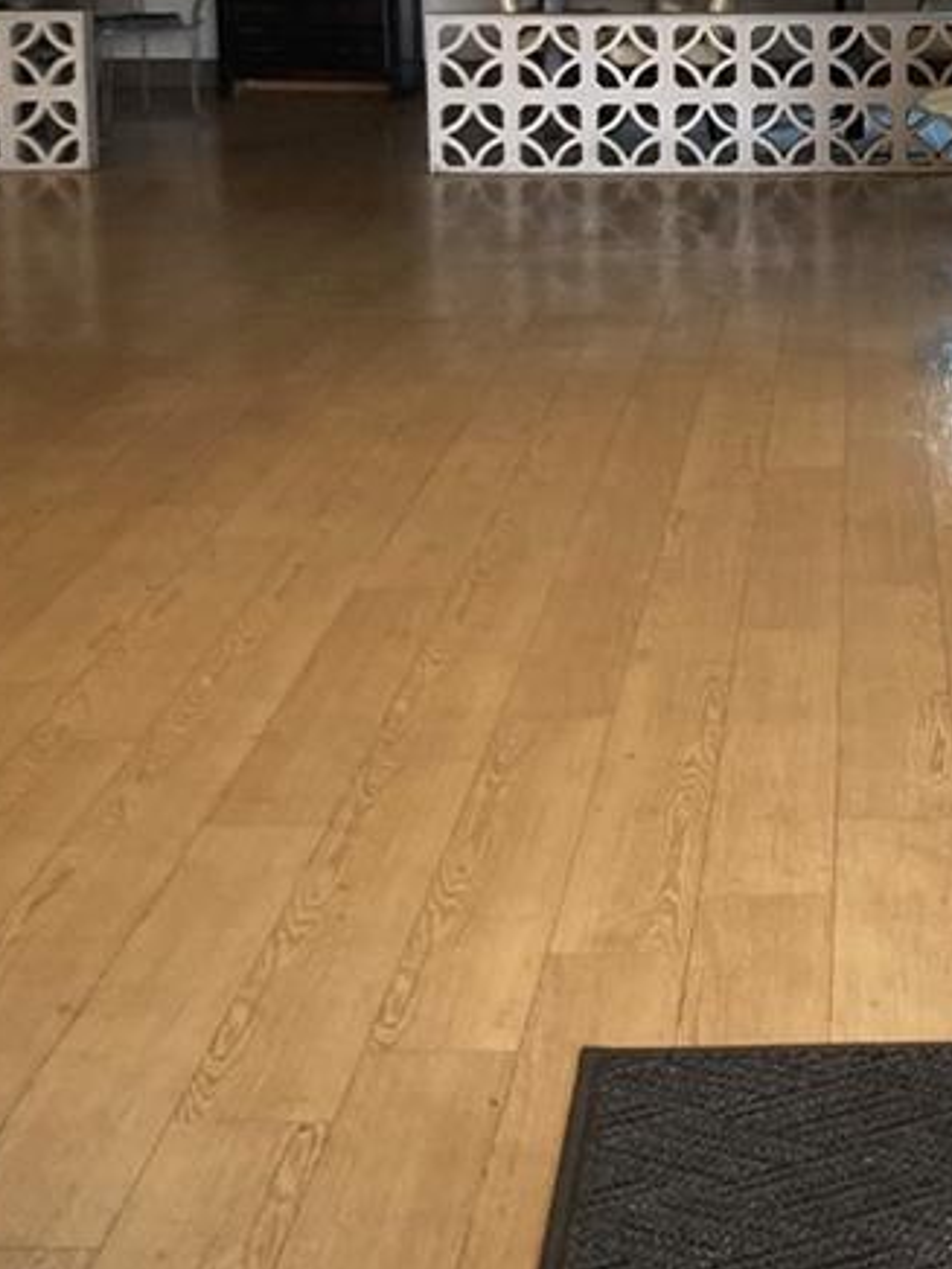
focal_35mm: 77
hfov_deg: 18.8
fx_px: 2824
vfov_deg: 24.9
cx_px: 850
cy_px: 230
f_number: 1.8
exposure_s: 1/60
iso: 125
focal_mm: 3.99
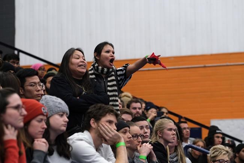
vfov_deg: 10.2
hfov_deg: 15.2
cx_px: 122
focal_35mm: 135
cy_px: 82
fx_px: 915
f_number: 2.8
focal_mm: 90
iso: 2500
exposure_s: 1/320
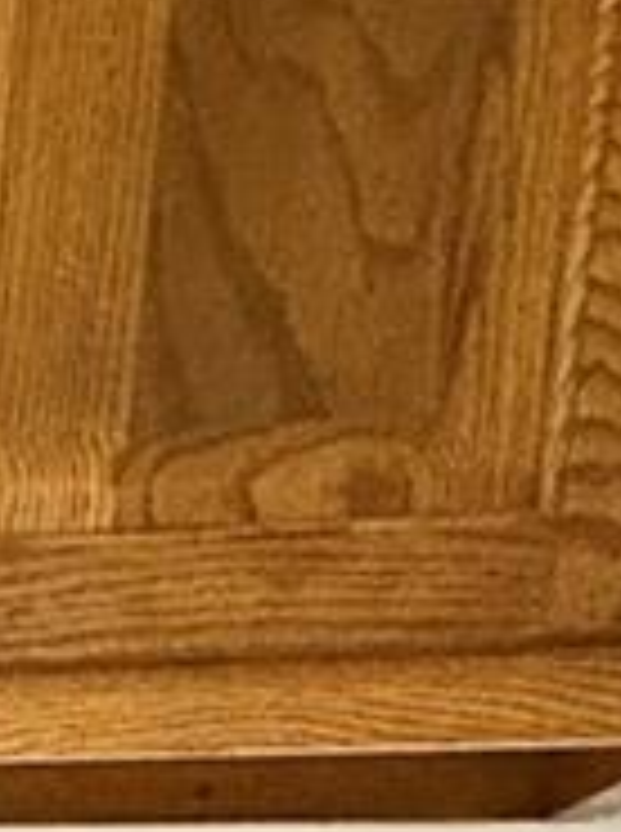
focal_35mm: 91
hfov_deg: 11.4
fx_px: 2184
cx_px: -1130
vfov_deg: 18.7
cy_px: 1295
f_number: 2.2
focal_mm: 2.22
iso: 640
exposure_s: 1/60
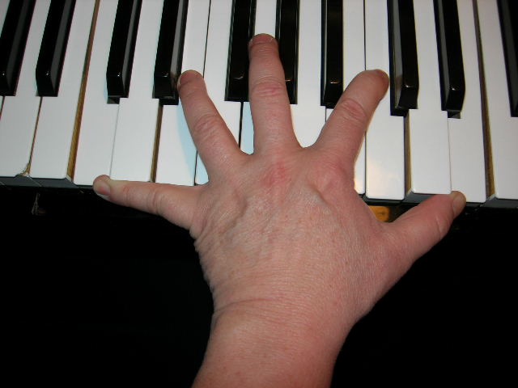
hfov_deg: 49.0
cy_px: 194
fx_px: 569
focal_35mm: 38
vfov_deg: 37.7
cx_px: 259
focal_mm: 7.8
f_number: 2.8
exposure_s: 1/60.1
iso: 64
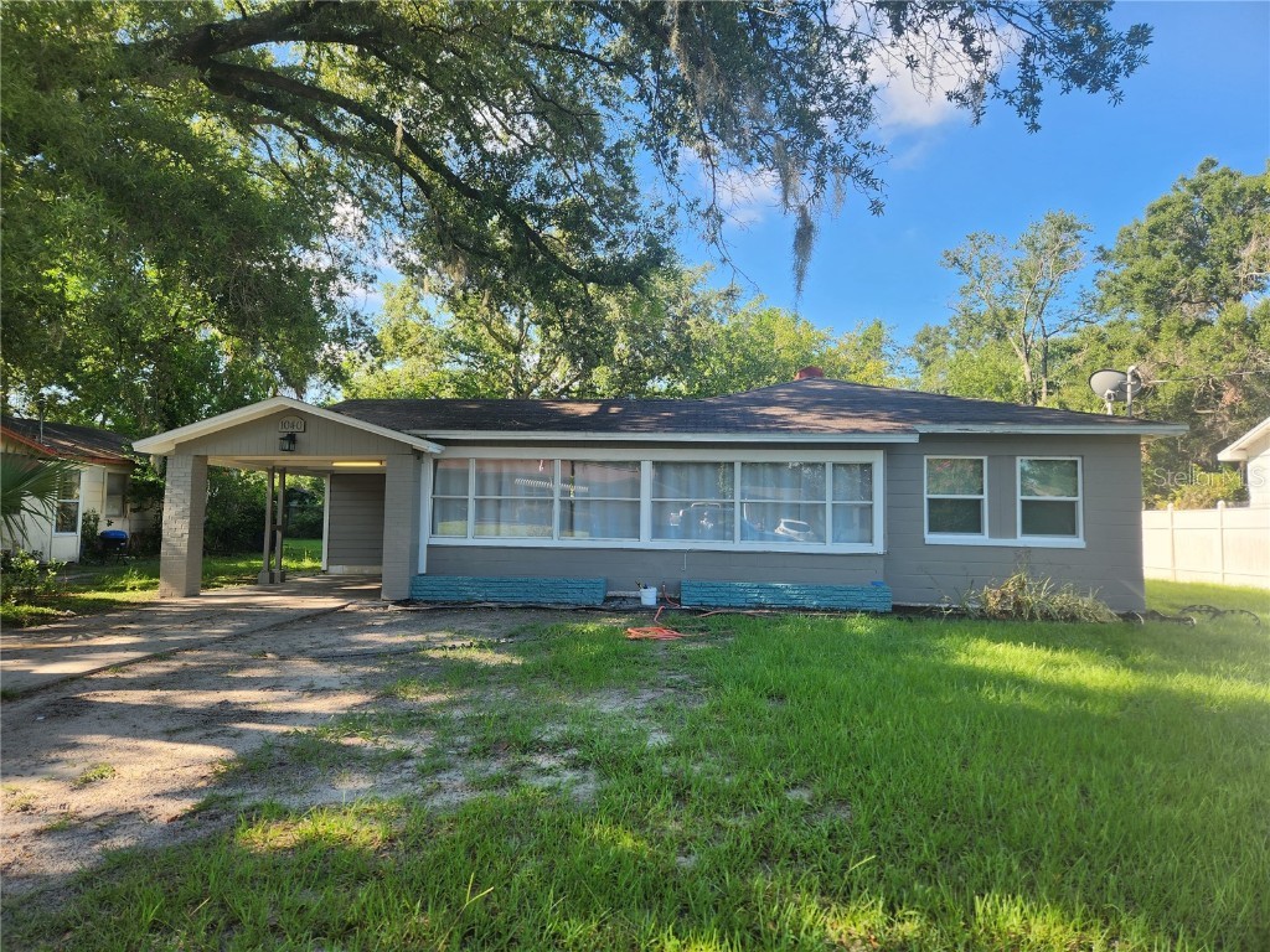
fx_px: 844
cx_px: 635
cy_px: 476
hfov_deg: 73.9
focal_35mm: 23
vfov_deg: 58.9
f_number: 1.8
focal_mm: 5.4
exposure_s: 1/375
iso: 20
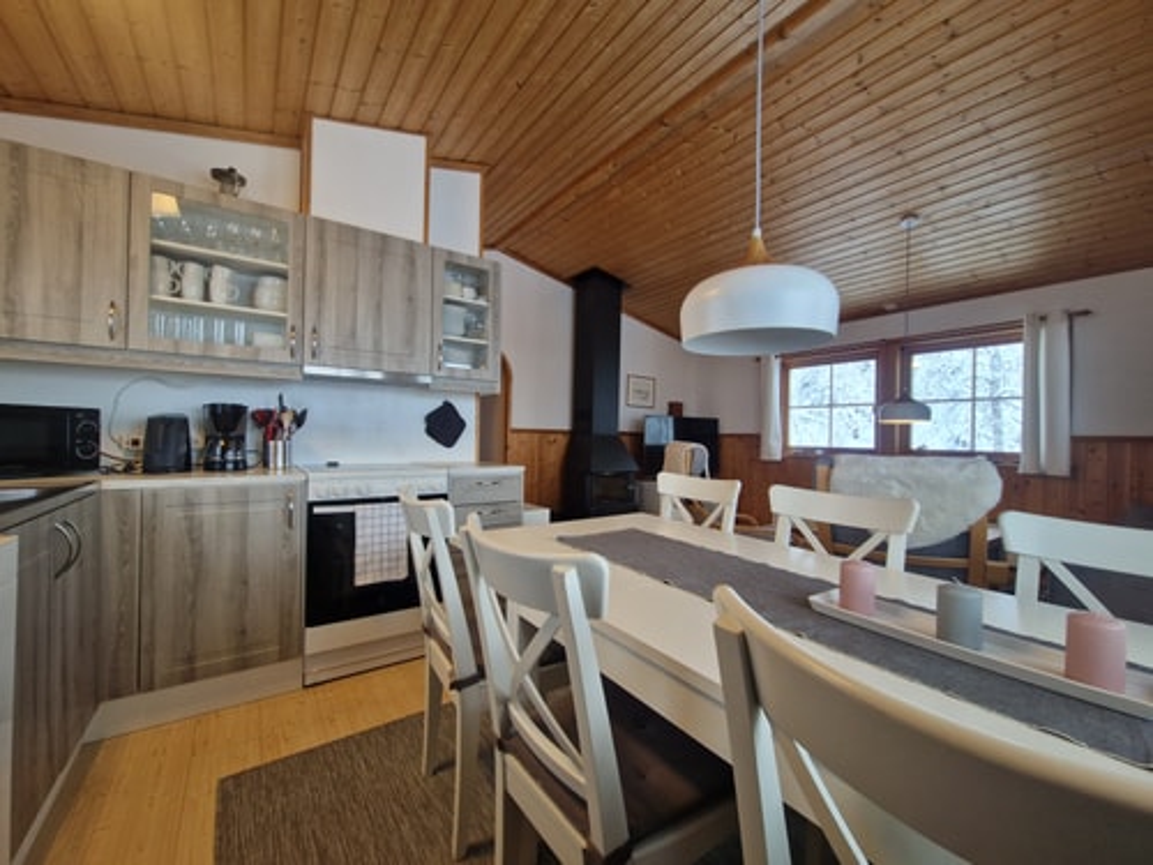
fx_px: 433
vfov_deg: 89.9
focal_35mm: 13
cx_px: 576
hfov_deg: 106.2
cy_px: 432
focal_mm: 2.2
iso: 100
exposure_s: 1/50
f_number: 2.2
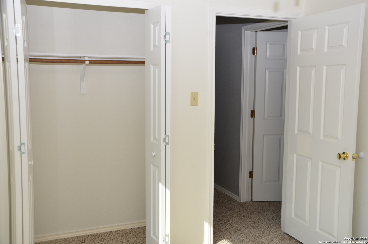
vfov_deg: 34.1
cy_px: 122
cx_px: 184
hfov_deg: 49.6
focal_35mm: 39
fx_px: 398
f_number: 5.6
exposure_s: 1/125
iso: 140
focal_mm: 26
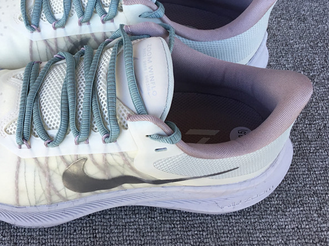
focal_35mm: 47
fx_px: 447
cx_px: 108
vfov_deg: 30.5
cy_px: 69
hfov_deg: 39.9
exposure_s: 1/125
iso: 25
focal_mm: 3.3
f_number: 2.4
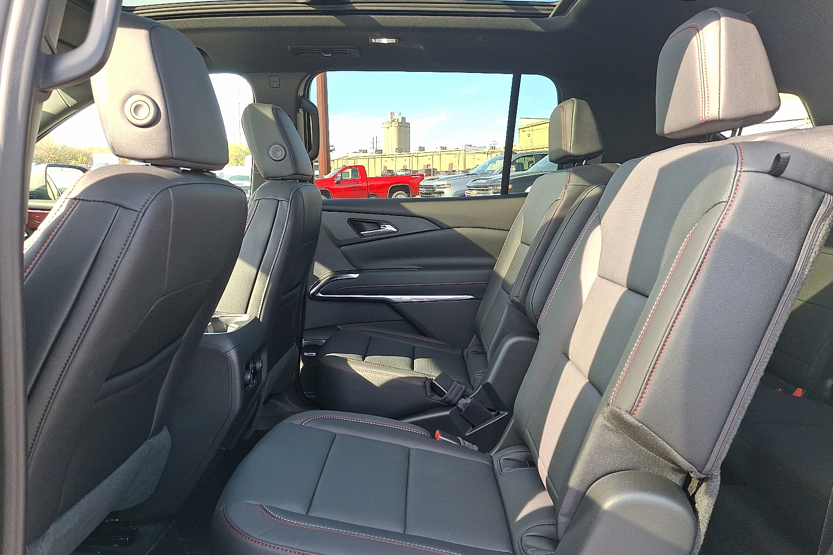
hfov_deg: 67.4
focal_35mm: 27
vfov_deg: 47.9
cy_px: 298
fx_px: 625
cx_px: 418
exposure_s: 1/123
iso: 30
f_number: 1.8
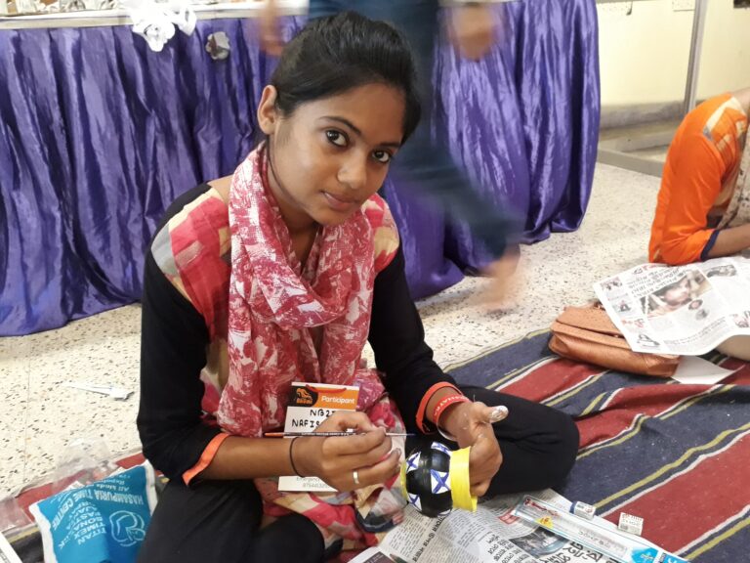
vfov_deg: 51.4
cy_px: 282
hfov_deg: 65.3
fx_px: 585
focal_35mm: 27
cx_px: 375
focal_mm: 3.6
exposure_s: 1/17
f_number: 1.9
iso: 400
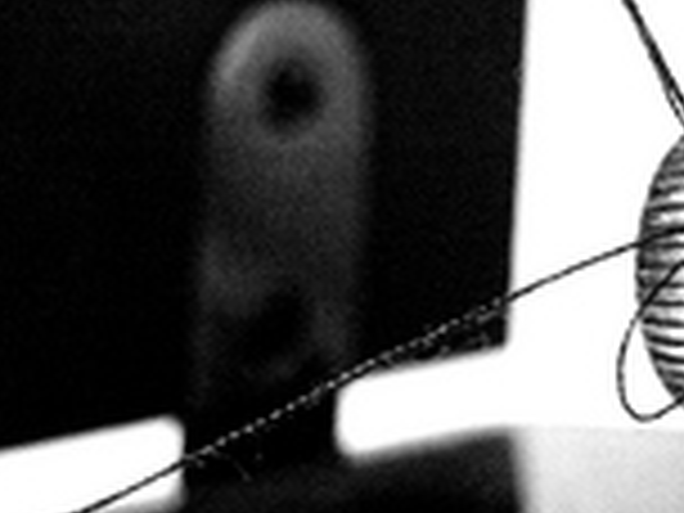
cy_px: 490
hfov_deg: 20.0
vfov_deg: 14.9
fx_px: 1936
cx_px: 452
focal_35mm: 98
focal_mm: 5.8
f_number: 2.8
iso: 400
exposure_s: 1/15
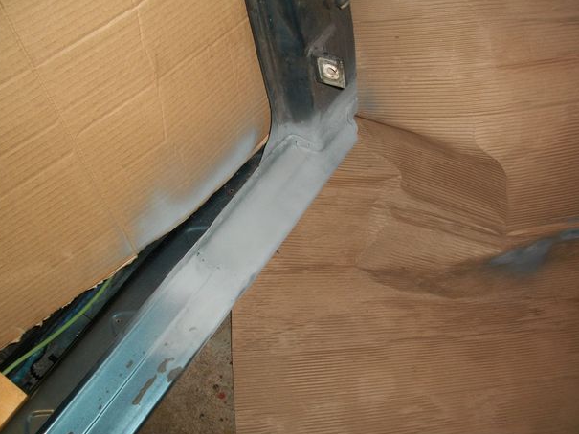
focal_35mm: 37
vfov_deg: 38.7
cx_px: 292
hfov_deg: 50.1
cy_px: 226
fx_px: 619
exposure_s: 1/125
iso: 200
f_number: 3.1
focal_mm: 6.3
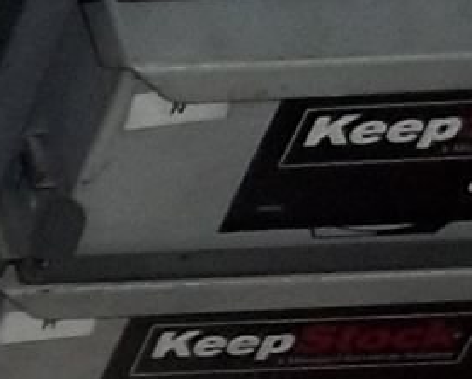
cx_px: -1218
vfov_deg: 6.6
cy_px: 627
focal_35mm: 231
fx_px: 3229
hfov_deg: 7.0
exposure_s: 1/30
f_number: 2.9
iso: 160
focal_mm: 5.7
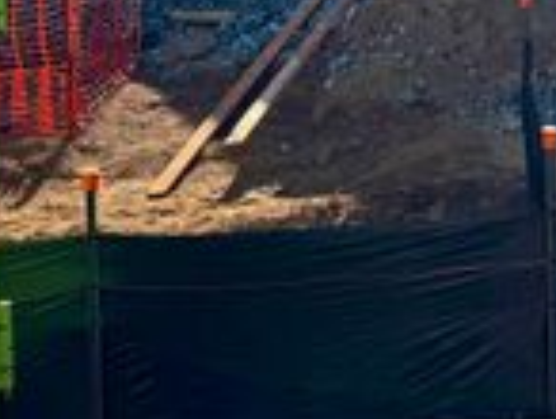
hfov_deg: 22.6
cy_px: -253
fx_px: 1319
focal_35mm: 82
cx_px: 594
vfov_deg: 16.1
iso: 80
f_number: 1.78
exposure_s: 1/7092
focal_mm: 6.76
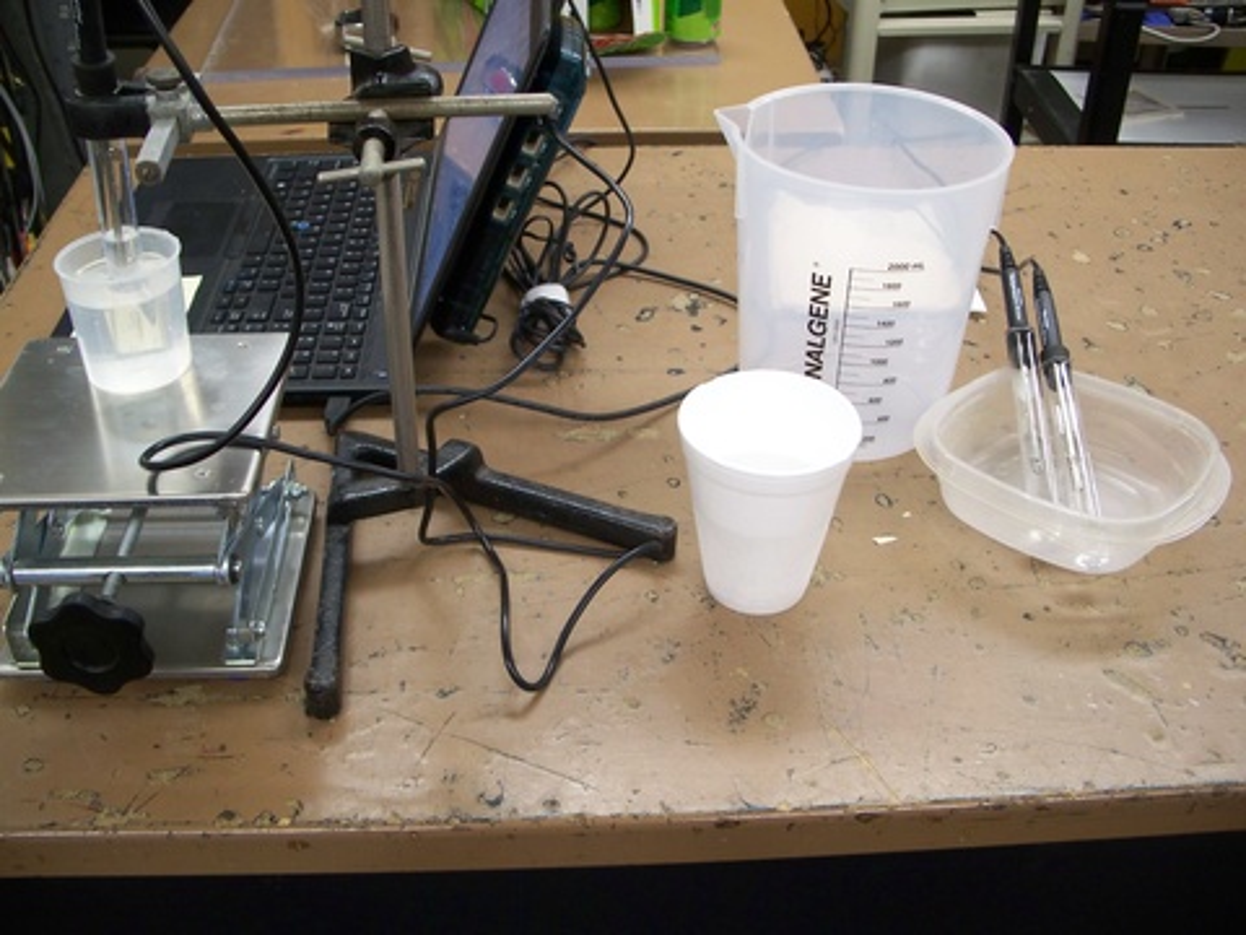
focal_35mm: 37
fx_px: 1332
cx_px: 623
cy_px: 468
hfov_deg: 50.1
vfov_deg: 38.7
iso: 200
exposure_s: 1/30
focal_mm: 7.8
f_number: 2.8
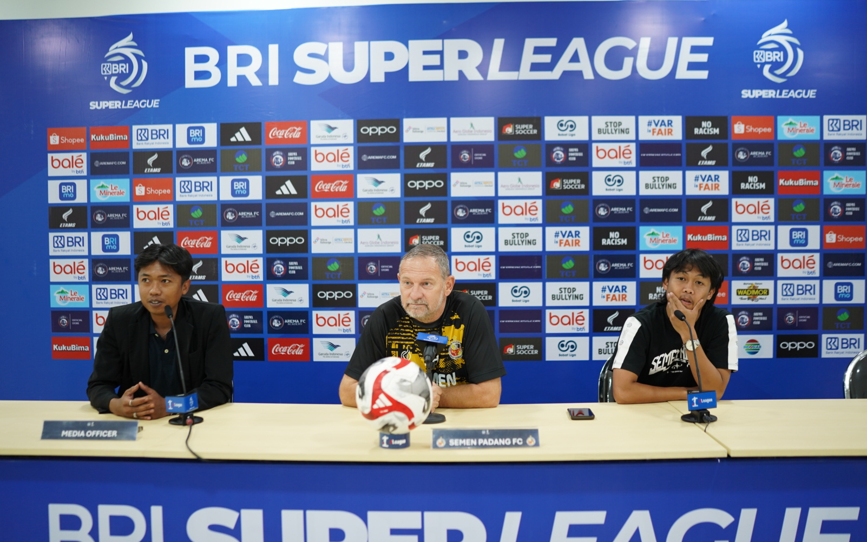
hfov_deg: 54.0
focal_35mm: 36
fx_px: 851
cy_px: 265
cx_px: 435
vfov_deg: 35.4
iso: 500
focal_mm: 35
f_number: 1.4
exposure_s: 1/160
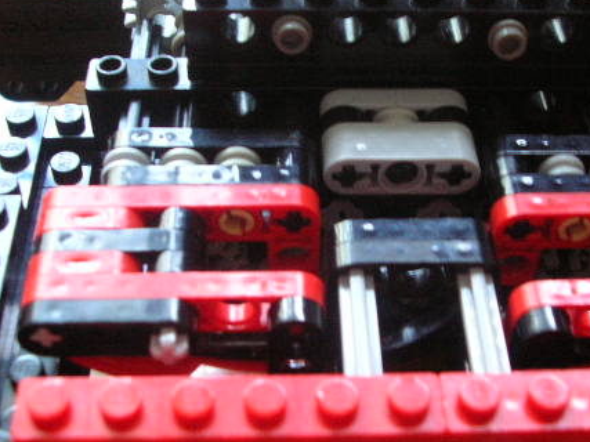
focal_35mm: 60
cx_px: 330
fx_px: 1022
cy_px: 225
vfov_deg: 24.4
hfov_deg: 32.2
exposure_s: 1/5.9
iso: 149
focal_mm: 6.6
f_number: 3
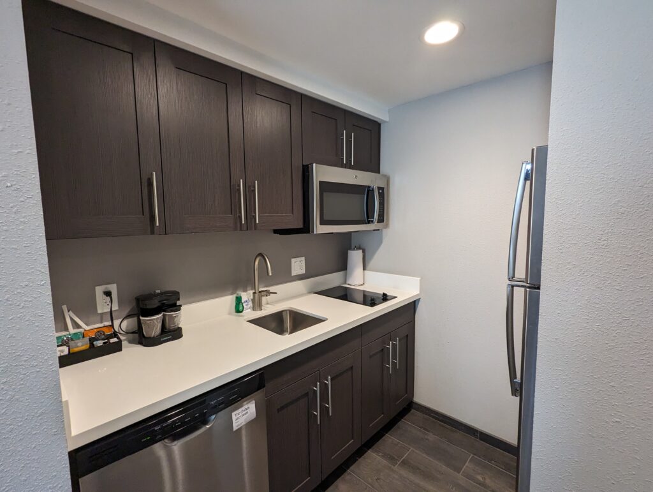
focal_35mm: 16
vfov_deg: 78.2
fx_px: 302
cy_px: 246
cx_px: 326
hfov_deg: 94.4
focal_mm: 2.35
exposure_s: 1/120
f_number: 2.2
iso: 325
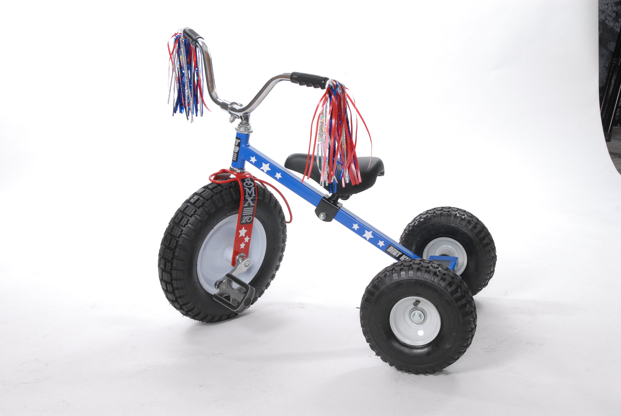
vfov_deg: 23.8
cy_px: 208
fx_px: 984
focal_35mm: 57
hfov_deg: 35.0
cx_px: 310
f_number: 11
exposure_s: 1/125
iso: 200
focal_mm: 38
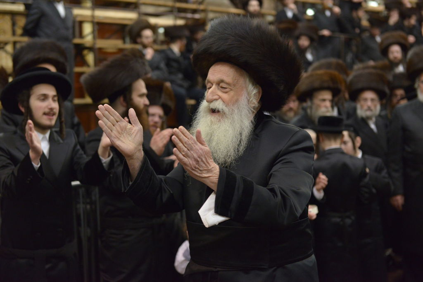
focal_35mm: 70
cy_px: 141
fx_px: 823
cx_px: 212
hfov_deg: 28.8
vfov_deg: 19.5
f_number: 3.5
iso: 3200
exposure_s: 1/320
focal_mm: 70
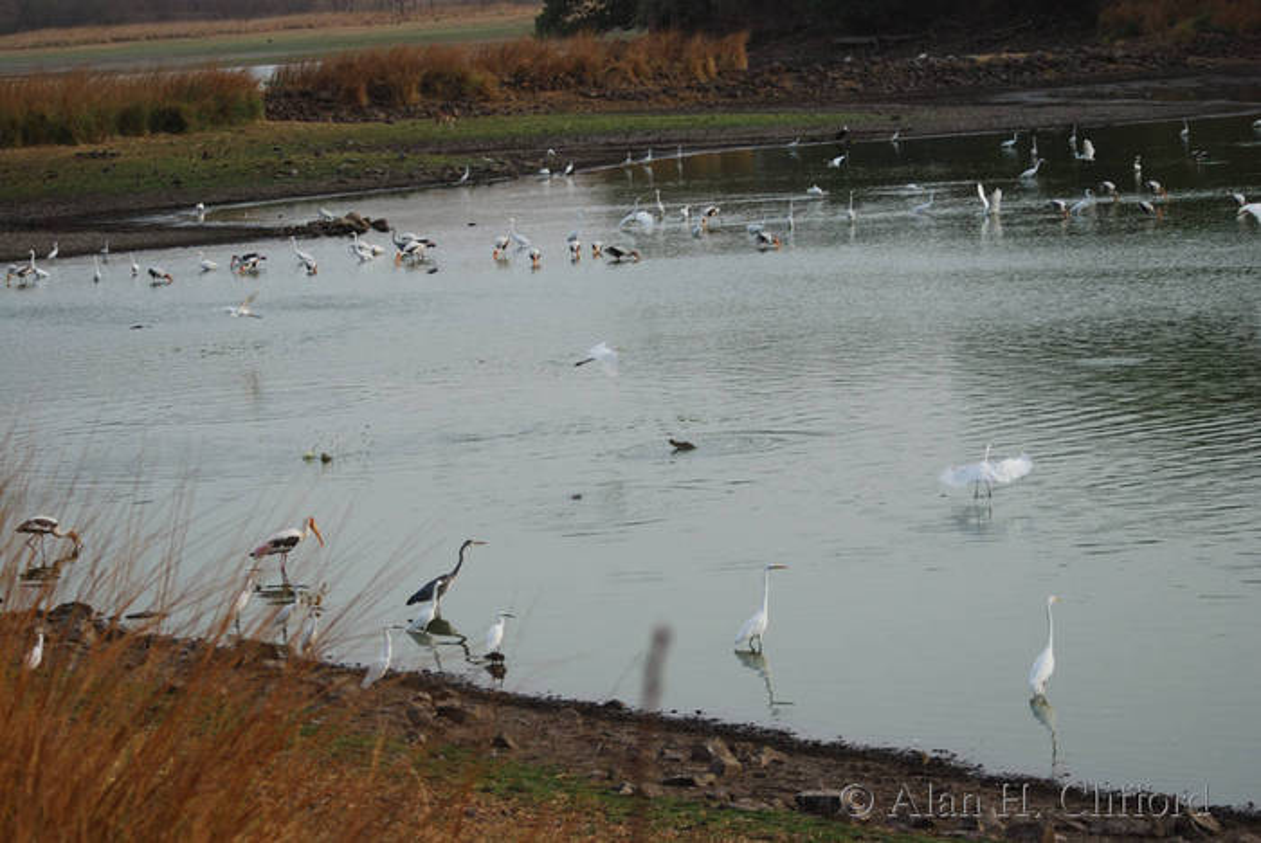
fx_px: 4207
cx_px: 630
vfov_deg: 11.4
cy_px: 422
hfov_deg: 17.0
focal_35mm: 120
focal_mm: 80
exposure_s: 1/320
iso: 180
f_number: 4.5
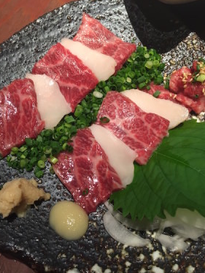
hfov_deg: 45.5
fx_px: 245
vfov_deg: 58.3
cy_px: 142
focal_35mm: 31
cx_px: 101
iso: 64
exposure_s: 1/30
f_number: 2.2
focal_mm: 4.15
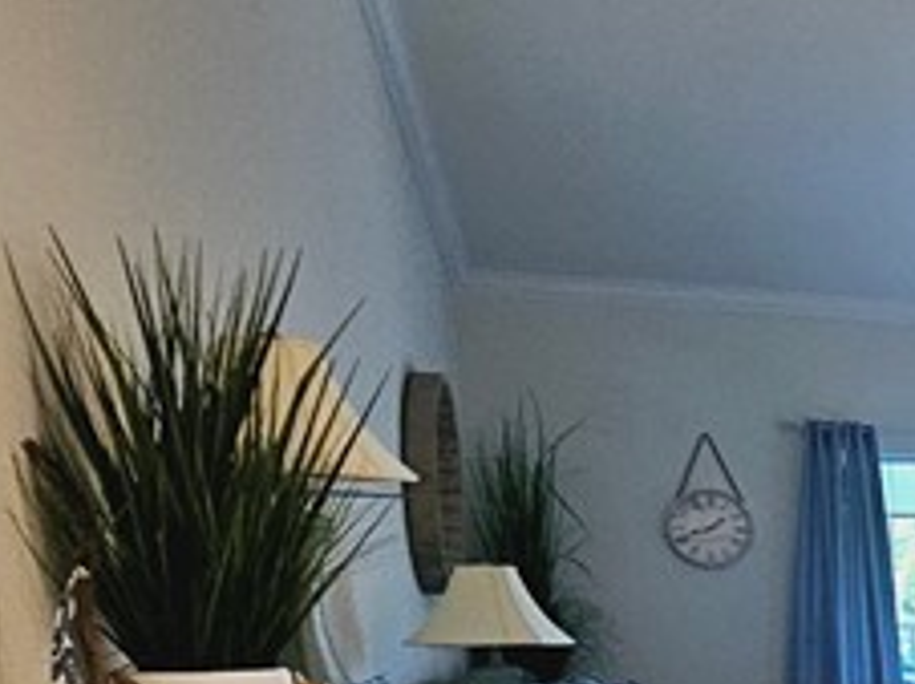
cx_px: 1530
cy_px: 773
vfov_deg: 23.1
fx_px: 1558
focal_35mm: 59
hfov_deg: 22.9
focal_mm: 2.2
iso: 200
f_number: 2.2
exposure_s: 1/60
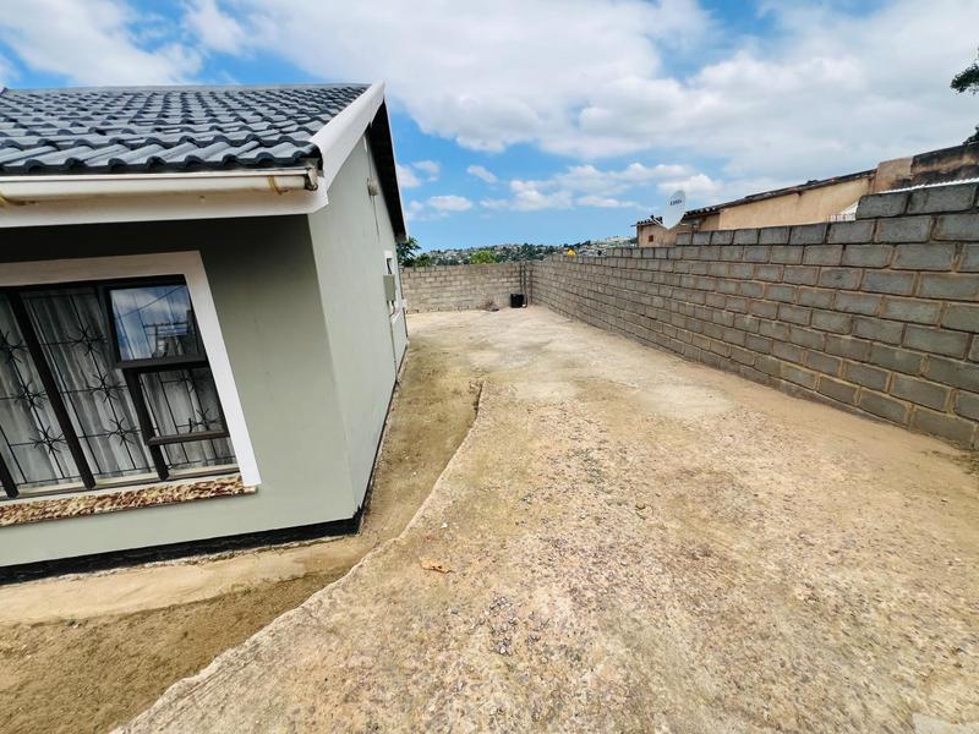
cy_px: 367
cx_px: 490
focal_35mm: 13
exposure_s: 1/1064
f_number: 1.8
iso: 32
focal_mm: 1.57
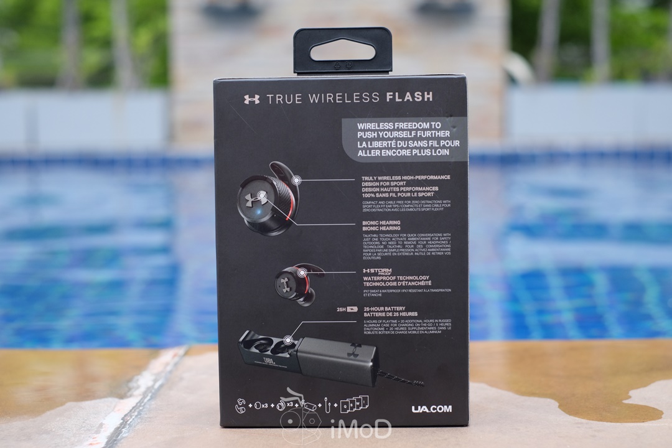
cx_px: 336
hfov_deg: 37.5
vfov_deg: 25.5
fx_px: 989
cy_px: 224
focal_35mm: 53
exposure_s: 1/75
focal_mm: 35
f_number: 4
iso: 800
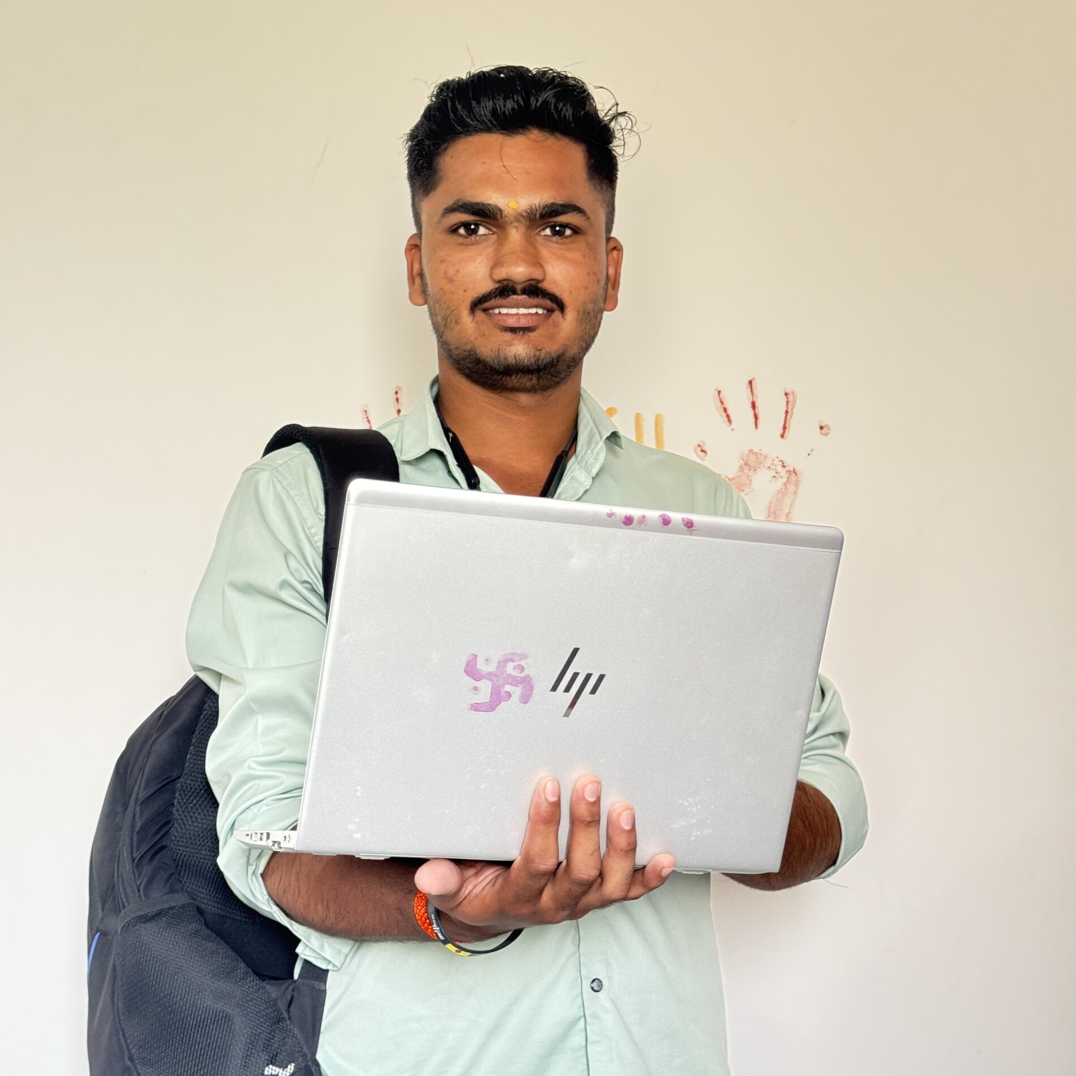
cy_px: 532
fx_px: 2005
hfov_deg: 30.0
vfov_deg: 30.0
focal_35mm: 57
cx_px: 538
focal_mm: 6.76
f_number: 1.78
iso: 160
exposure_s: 1/50
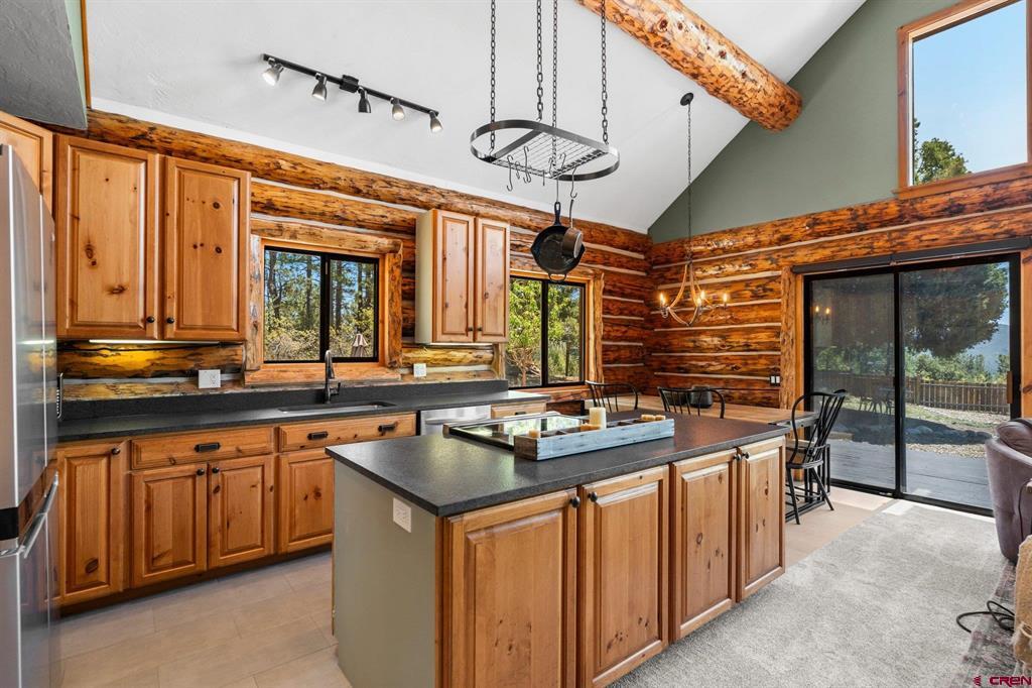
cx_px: 516
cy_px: 344
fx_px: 501
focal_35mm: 18
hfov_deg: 91.6
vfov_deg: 68.8
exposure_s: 1/8
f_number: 8
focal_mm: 17.5
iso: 400
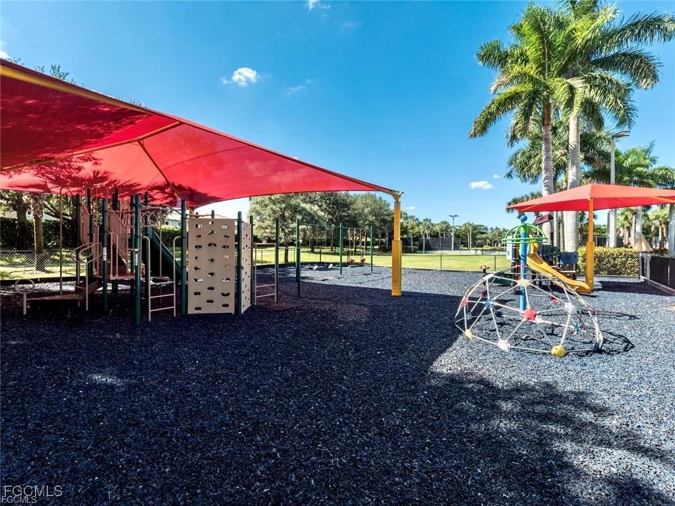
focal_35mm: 16
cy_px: 253
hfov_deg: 94.5
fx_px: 312
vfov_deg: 78.1
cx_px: 338
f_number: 7.1
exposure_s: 1/320
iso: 200
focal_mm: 8
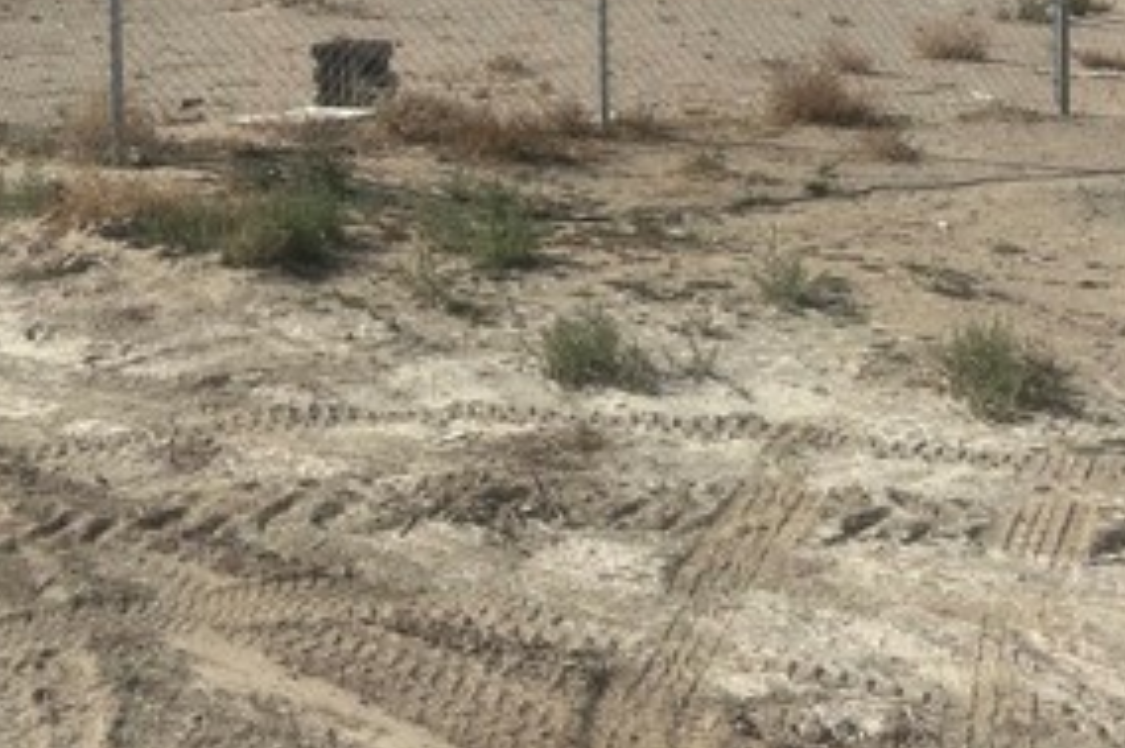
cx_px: 226
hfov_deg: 32.0
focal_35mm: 61
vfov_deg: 21.2
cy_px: -63
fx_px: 1905
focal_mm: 5.7
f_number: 1.5
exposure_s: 1/7463
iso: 50
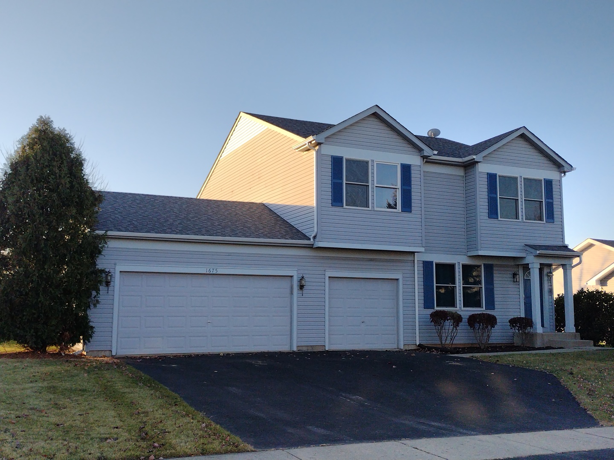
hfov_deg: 65.3
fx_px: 479
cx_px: 307
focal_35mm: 27
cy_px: 230
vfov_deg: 51.4
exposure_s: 1/1360
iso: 100
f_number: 1.7
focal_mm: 4.71
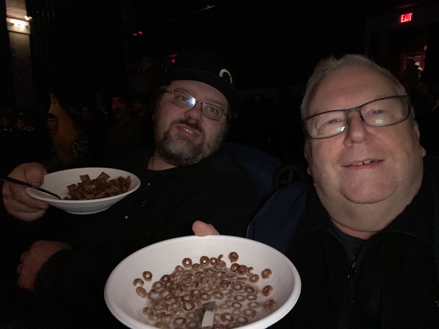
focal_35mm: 23
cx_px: 220
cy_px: 164
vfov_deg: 58.9
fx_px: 292
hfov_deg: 73.9
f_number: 2.2
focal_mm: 2.71
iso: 640
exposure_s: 1/16
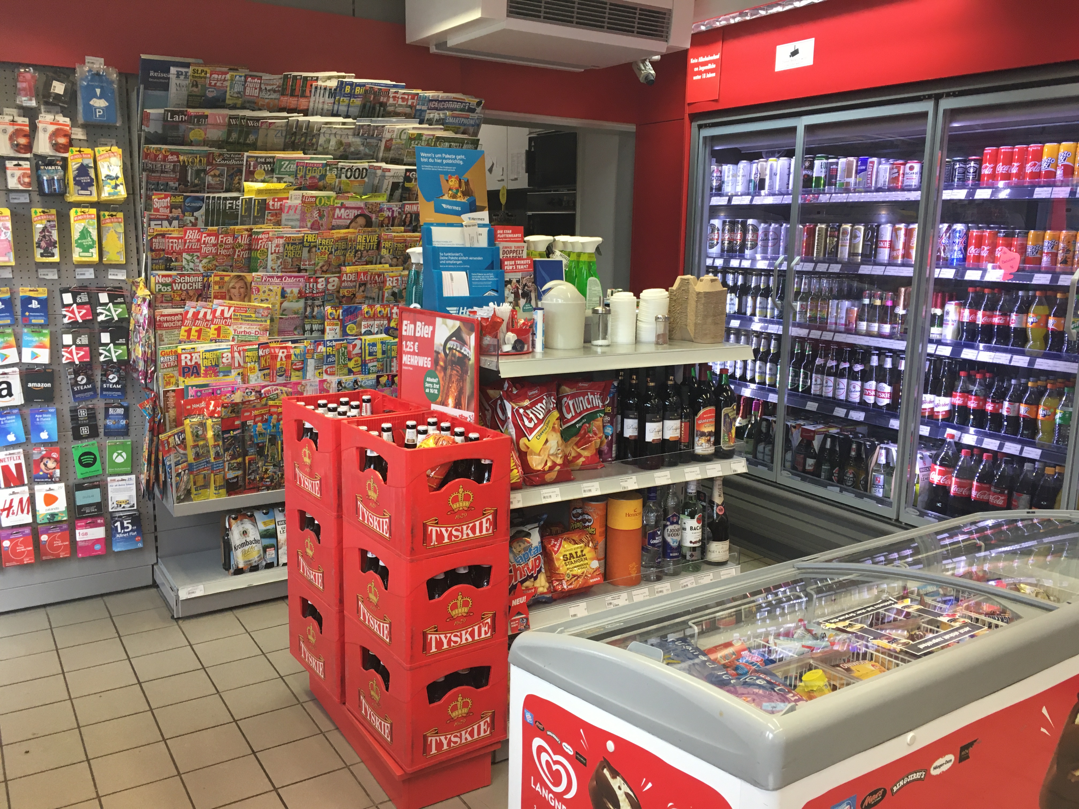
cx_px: 540
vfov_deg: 48.2
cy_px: 404
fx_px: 904
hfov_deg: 61.7
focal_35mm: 29
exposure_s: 1/33
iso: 50
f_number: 2.2
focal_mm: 4.15
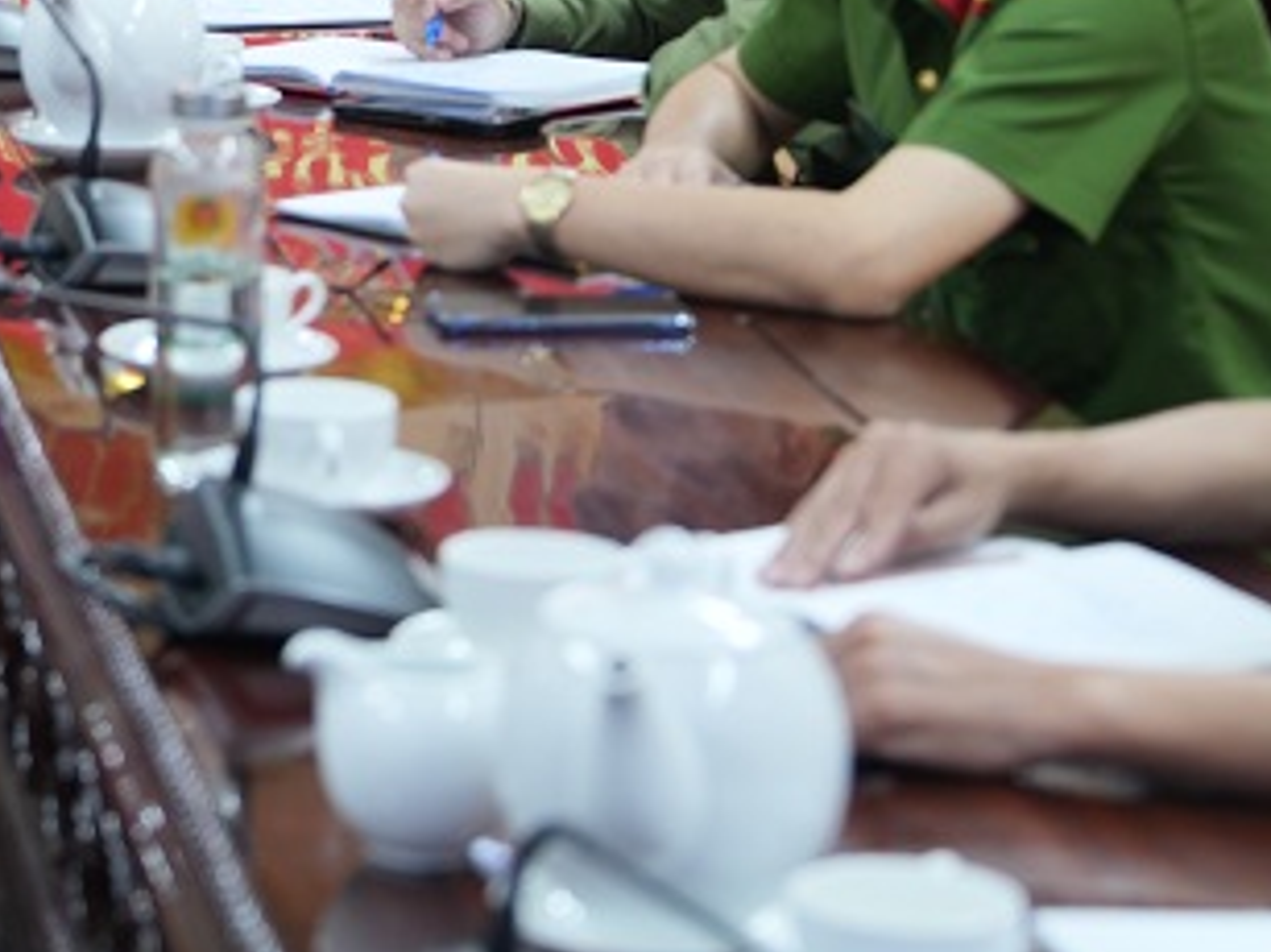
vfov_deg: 9.4
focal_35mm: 154
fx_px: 5652
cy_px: -315
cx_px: -551
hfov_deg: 12.3
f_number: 2.8
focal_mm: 48
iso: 250
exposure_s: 1/50
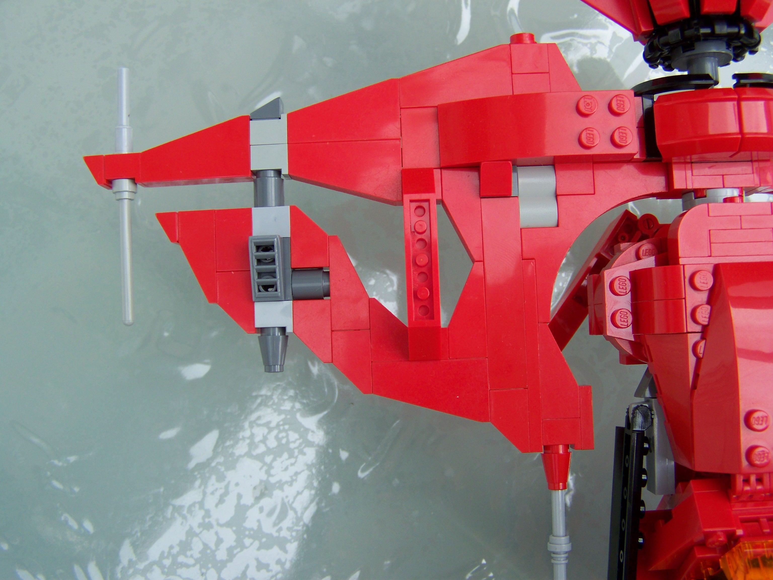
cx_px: 386
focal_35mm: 38
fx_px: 849
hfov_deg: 49.0
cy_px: 290
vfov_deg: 37.7
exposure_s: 1/200
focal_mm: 6.3
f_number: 2.8
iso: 64
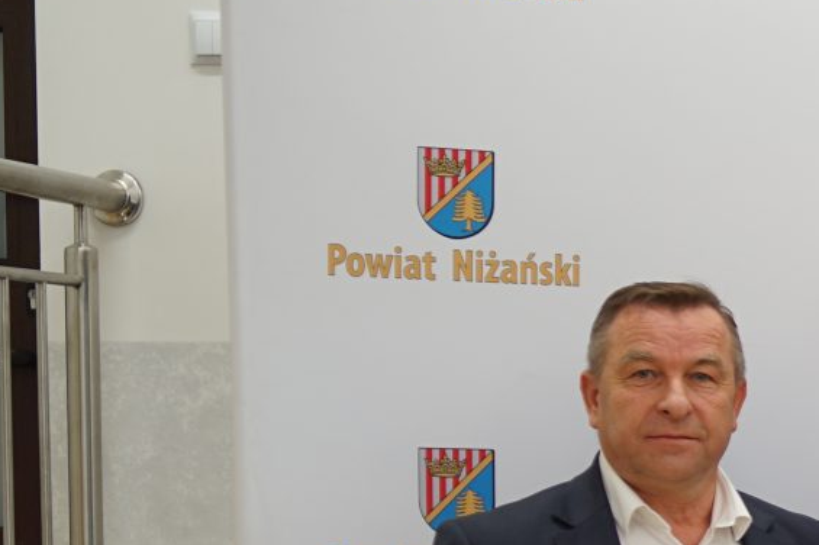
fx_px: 2819
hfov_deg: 14.6
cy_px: 669
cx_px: 1441
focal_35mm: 124
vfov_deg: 10.8
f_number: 2
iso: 200
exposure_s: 1/60
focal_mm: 35
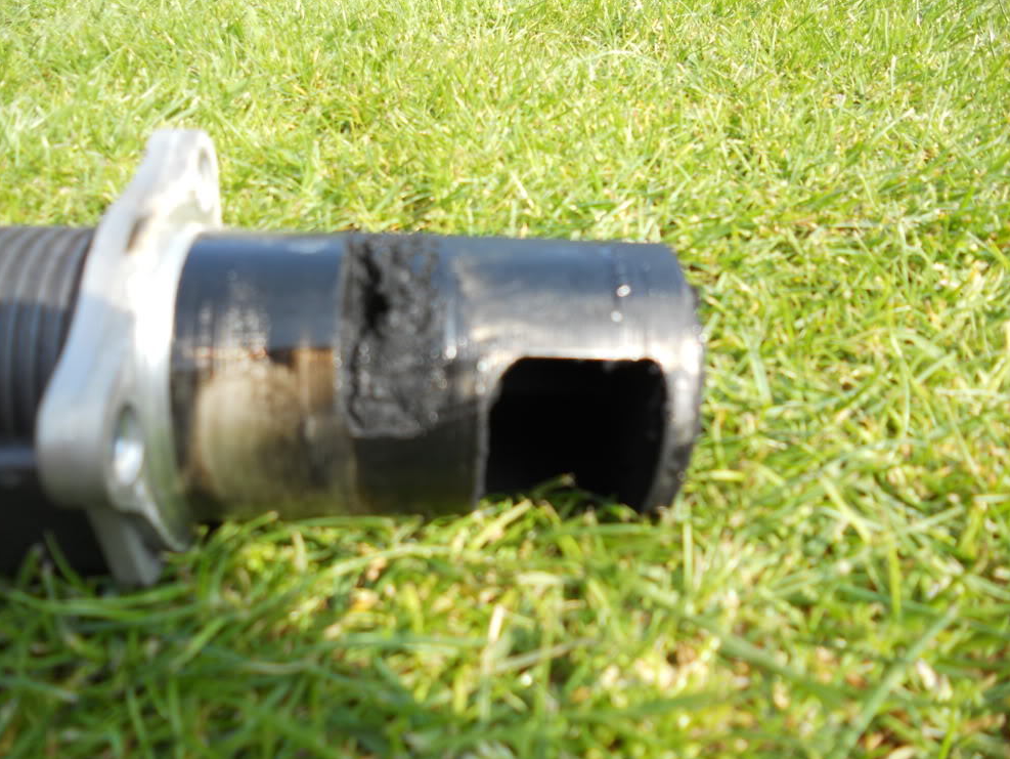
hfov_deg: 63.4
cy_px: 379
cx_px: 496
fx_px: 817
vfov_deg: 49.8
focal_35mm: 28
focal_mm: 4.9
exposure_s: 1/200
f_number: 3.2
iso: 80
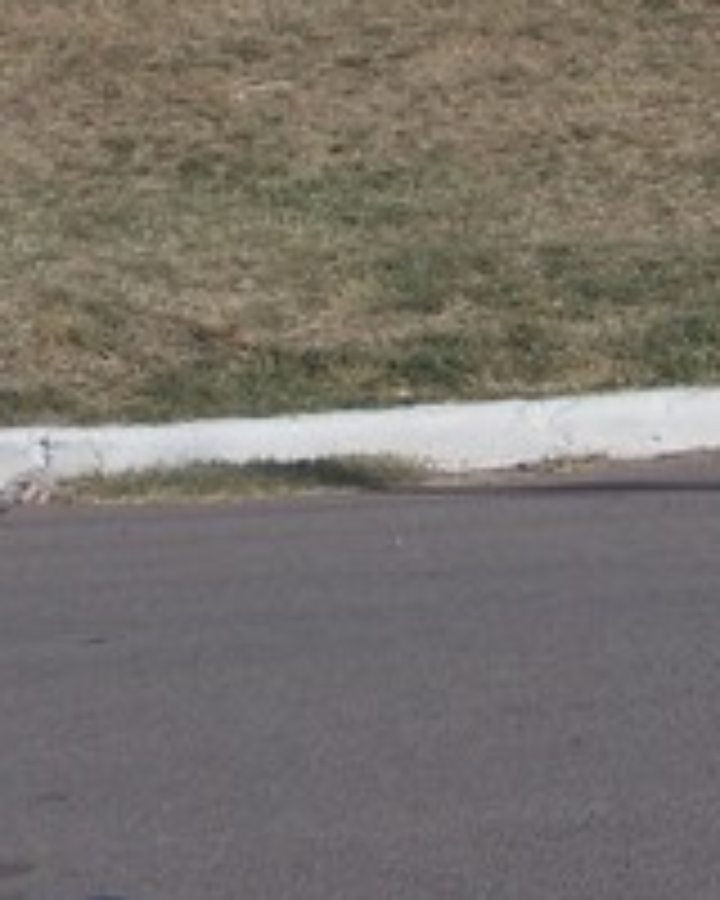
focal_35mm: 161
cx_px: 734
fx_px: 4288
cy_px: -180
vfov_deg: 11.7
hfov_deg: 9.5
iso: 80
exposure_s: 1/500
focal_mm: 6.1
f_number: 6.5
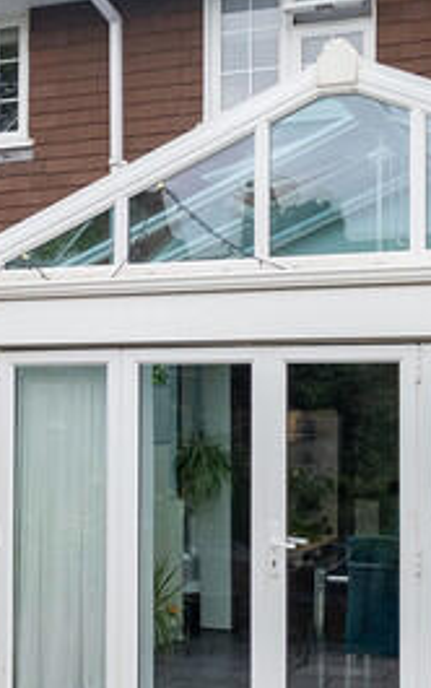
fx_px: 1182
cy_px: 358
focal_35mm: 63
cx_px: 171
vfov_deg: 32.4
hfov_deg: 20.6
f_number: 7.1
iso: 640
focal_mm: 16
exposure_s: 1/200
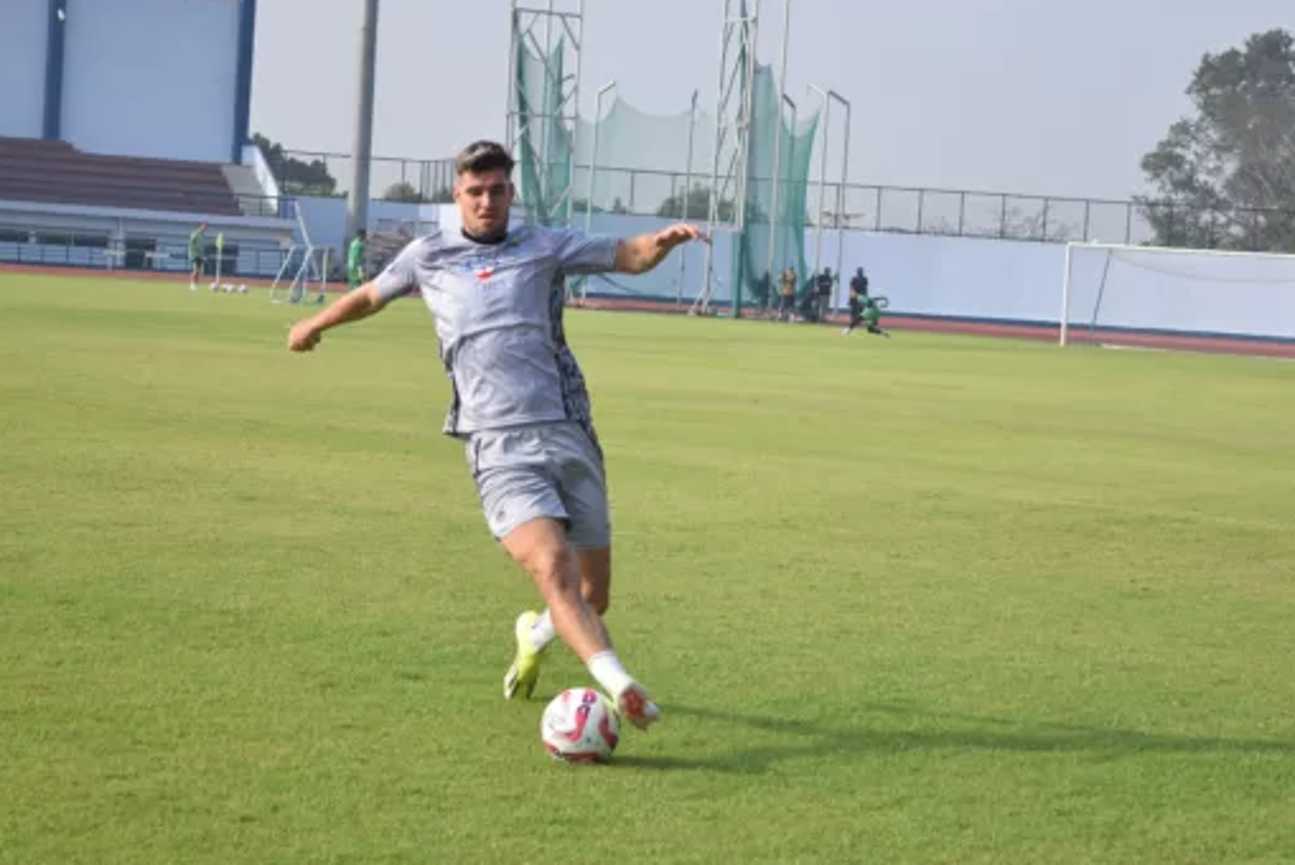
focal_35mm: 92
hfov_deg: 22.2
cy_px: 411
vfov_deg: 15.0
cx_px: 703
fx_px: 3295
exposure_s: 1/1000
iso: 400
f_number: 5.6
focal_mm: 55
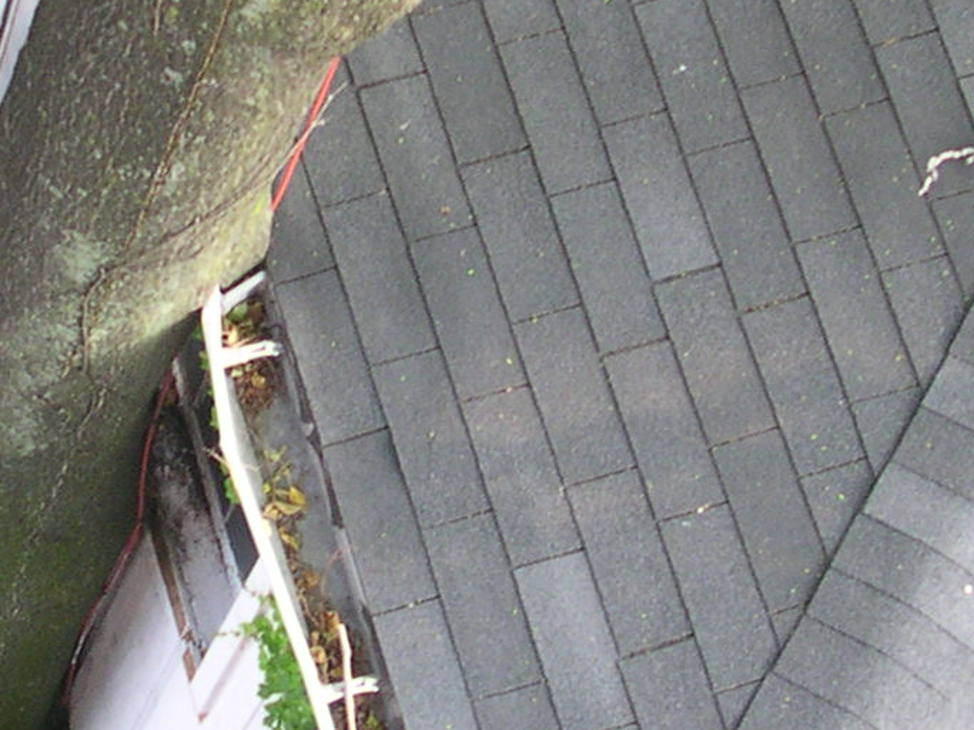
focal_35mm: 111
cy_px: 428
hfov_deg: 17.7
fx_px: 3123
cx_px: 342
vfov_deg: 13.3
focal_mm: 5.6
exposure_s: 1/30
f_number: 2.7
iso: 108
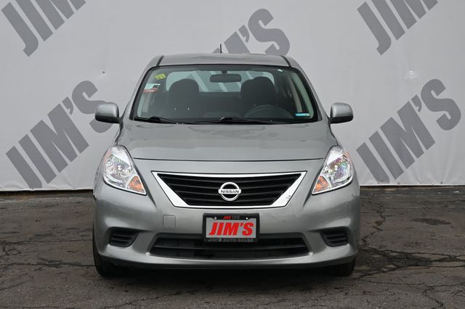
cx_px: 232
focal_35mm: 68
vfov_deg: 20.1
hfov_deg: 29.9
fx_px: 871
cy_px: 154
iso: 220
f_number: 6
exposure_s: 1/250
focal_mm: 45
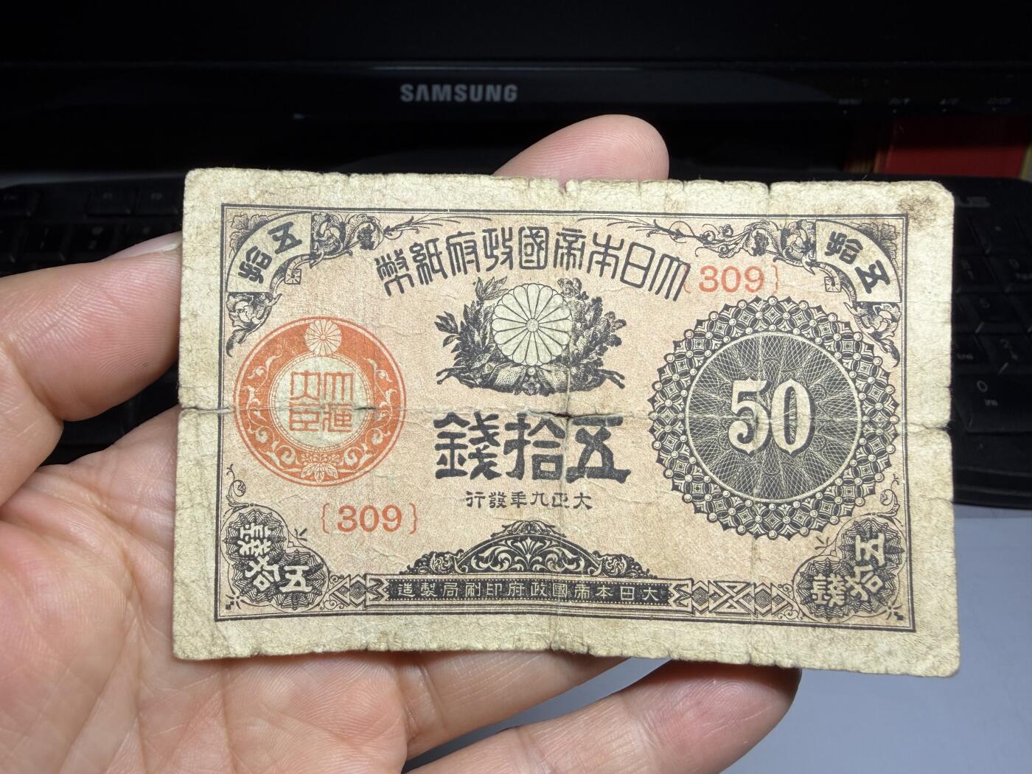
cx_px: 516
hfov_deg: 67.3
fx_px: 775
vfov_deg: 53.1
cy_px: 387
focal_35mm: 26
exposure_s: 1/121
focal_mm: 2.22
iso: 40
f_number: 2.2
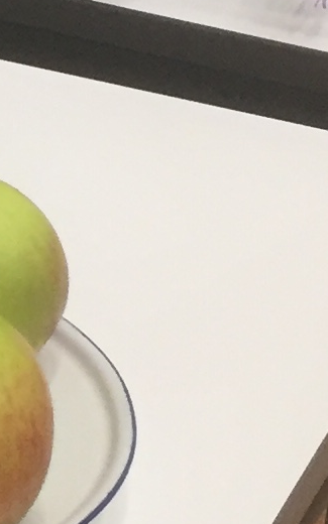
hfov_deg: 6.5
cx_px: -415
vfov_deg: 10.9
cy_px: 263
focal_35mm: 193
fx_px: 2760
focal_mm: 4.15
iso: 64
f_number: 2.2
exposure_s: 1/33
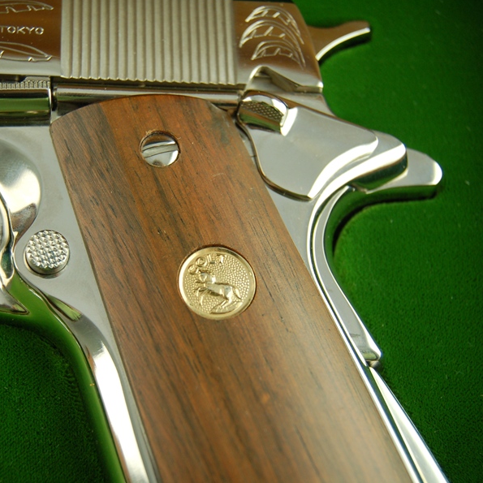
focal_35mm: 68
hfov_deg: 25.4
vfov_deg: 25.5
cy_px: 241
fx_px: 1068
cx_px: 170
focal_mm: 35
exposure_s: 1/60
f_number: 4.8
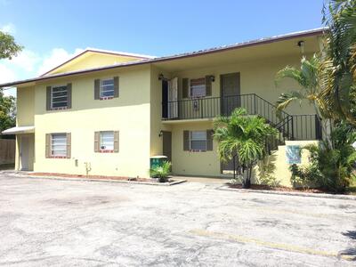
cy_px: 134
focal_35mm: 29
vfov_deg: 48.2
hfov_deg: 61.7
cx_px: 178
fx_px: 298
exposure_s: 1/565
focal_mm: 4.15
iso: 25
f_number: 2.2
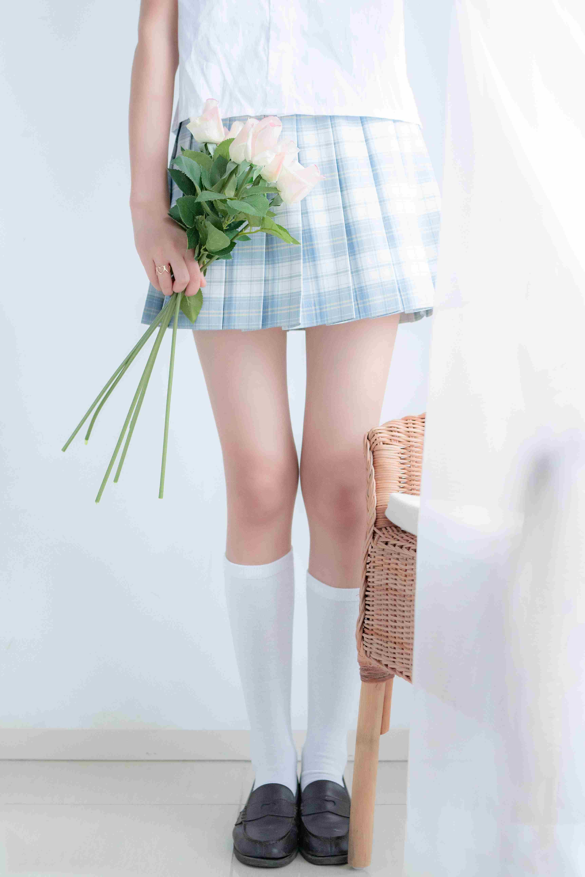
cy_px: 438
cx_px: 292
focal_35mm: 52
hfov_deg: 26.0
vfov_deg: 38.2
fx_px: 1267
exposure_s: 1/60
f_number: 2.5
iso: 800
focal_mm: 35
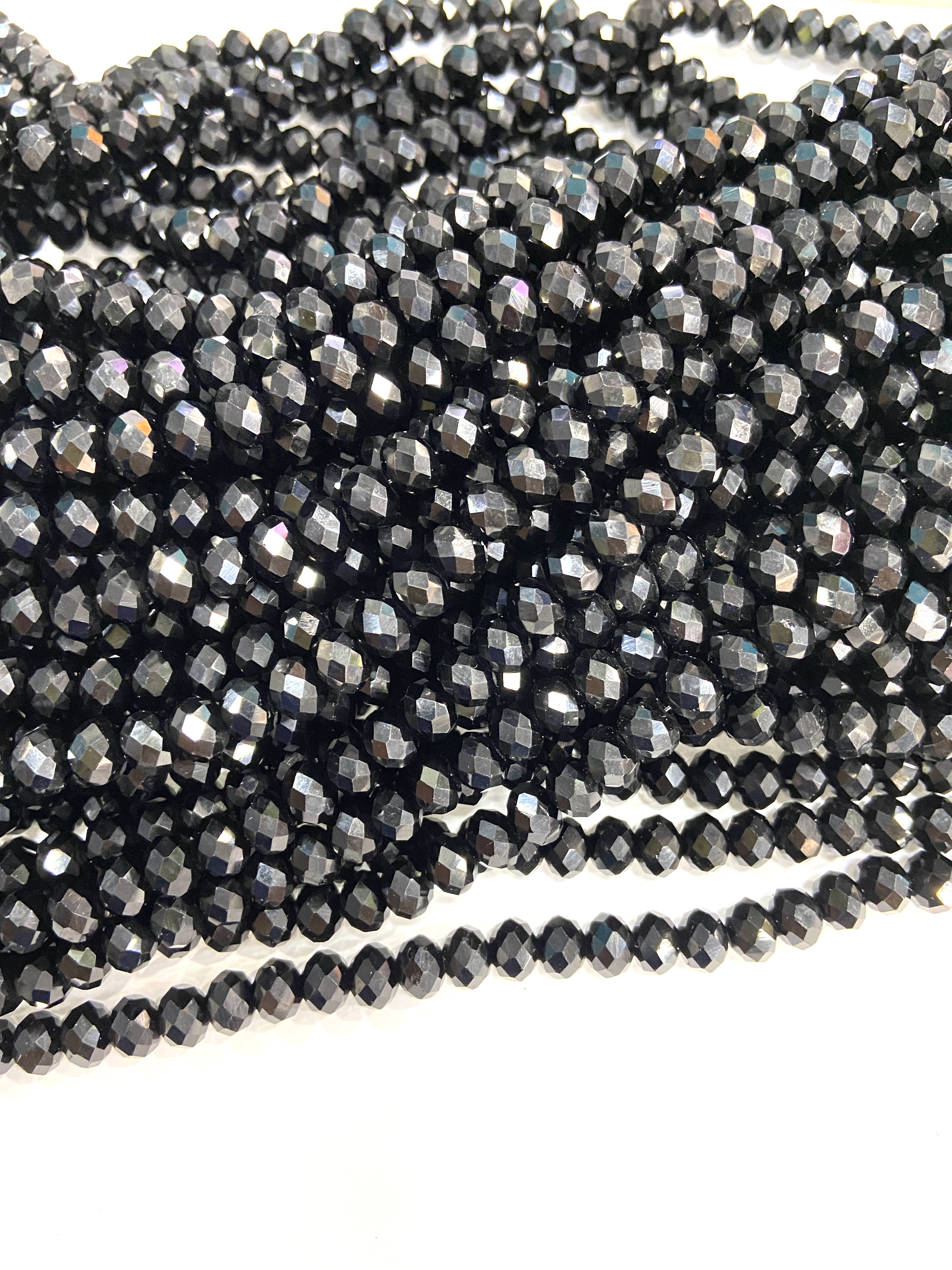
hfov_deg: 53.1
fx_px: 953
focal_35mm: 26
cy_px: 635
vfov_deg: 67.3
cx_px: 476
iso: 400
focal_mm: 4.25
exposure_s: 1/40
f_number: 1.8
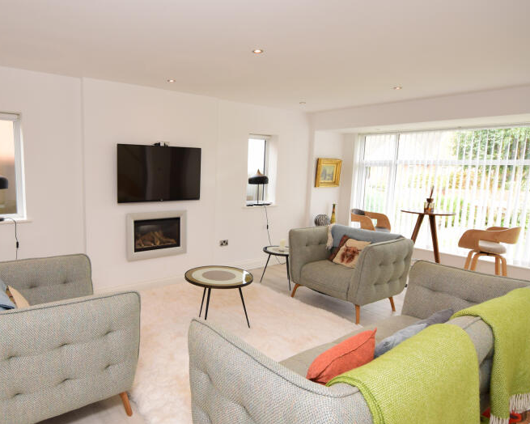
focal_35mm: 22
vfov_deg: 63.1
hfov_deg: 73.7
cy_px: 217
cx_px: 196
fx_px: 345
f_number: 9
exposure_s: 1/60
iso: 320
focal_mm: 10
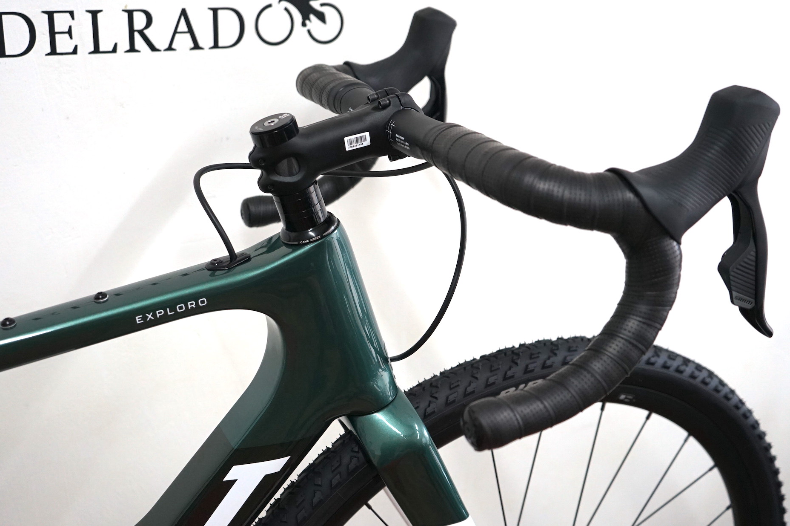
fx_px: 943
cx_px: 392
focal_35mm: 43
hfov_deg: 45.5
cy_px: 264
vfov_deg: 31.1
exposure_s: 1/160
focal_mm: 38
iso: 1250
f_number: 4
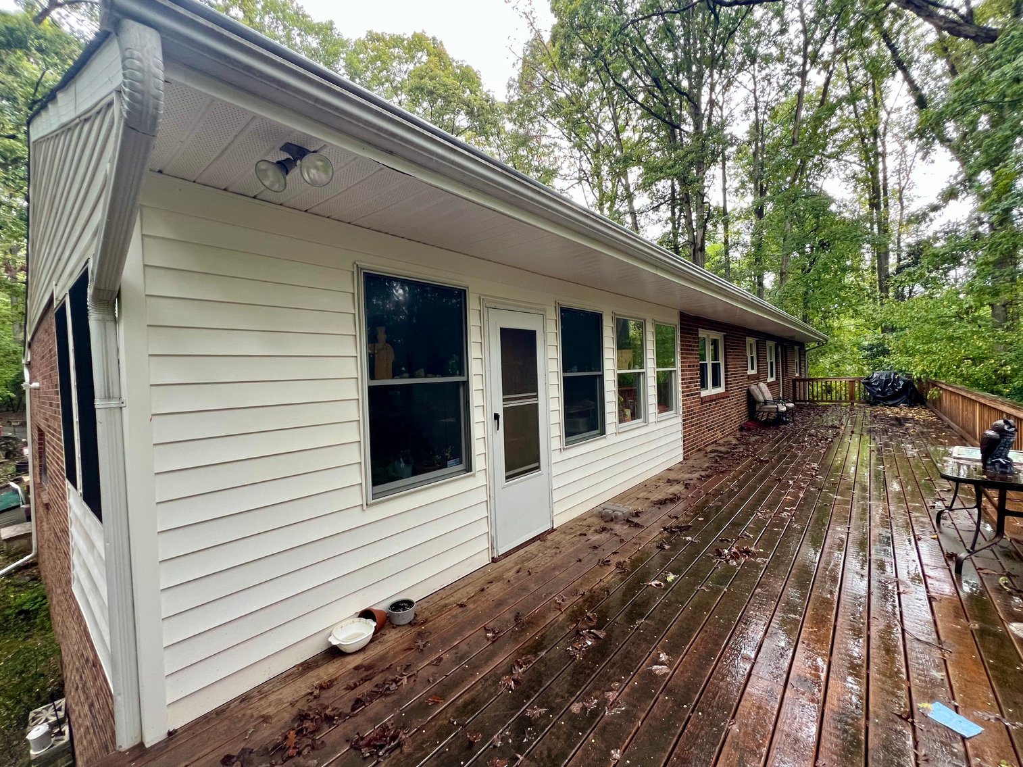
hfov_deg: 106.2
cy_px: 384
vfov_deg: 89.9
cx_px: 512
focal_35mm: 13
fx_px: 384
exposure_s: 1/99
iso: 100
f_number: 1.8
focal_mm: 1.57
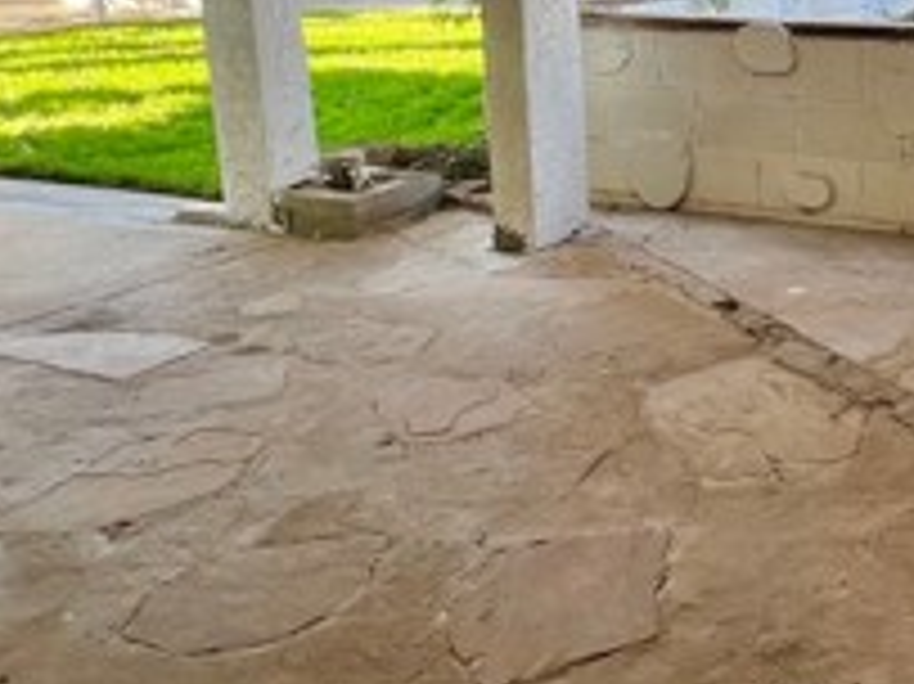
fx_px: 1082
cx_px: 1004
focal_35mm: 41
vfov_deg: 33.5
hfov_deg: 38.1
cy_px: 90
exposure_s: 1/99
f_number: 1.8
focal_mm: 1.57
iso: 40
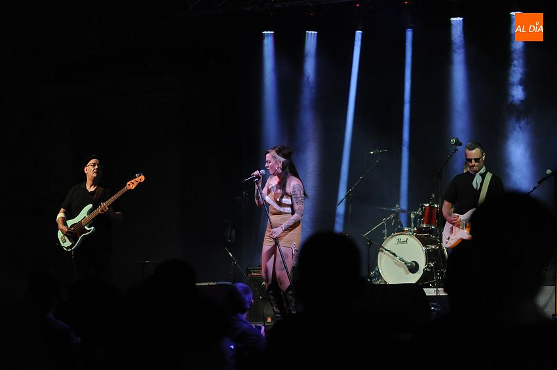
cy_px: 185
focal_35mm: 105
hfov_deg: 19.5
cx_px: 278
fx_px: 1623
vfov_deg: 13.0
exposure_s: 1/200
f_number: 2.8
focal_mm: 70
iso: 1600
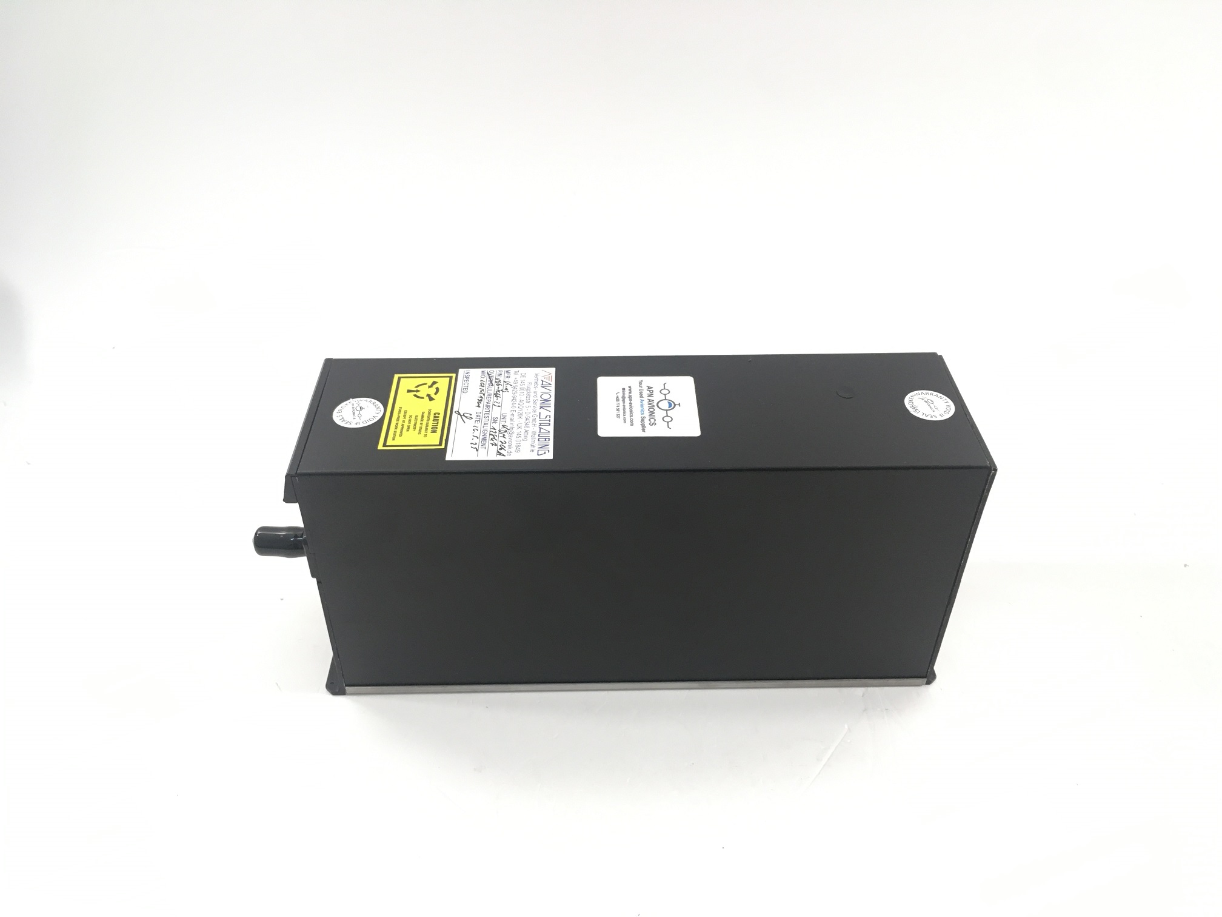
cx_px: 611
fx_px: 1024
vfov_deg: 48.2
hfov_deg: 61.7
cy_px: 458
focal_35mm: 29
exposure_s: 1/33
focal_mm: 4.15
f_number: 2.2
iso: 50
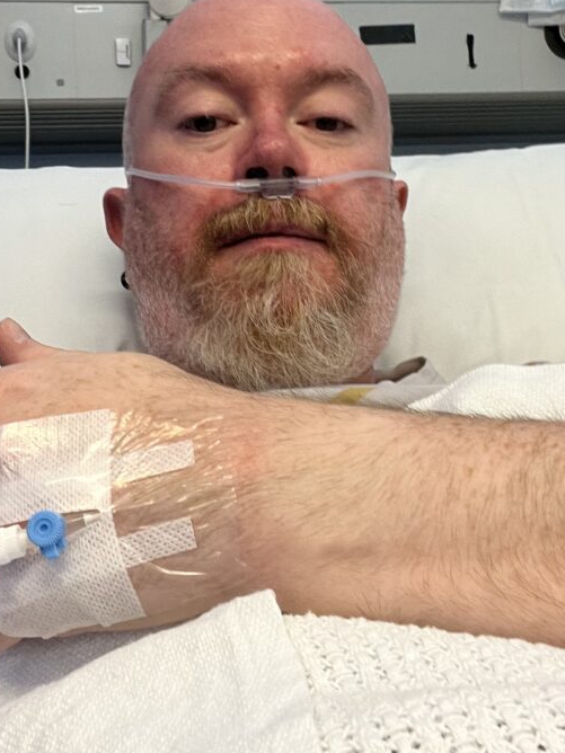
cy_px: 247
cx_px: 258
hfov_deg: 31.5
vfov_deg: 40.7
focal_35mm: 46
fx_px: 1001
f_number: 2.2
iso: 125
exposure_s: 1/50
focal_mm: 2.71
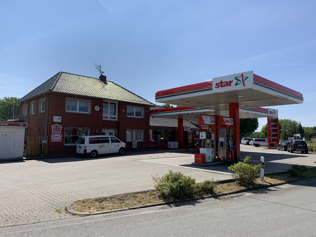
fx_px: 237
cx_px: 158
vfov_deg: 53.1
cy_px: 118
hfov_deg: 67.3
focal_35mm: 26
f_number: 1.8
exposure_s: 1/3086
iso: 25
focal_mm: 4.25
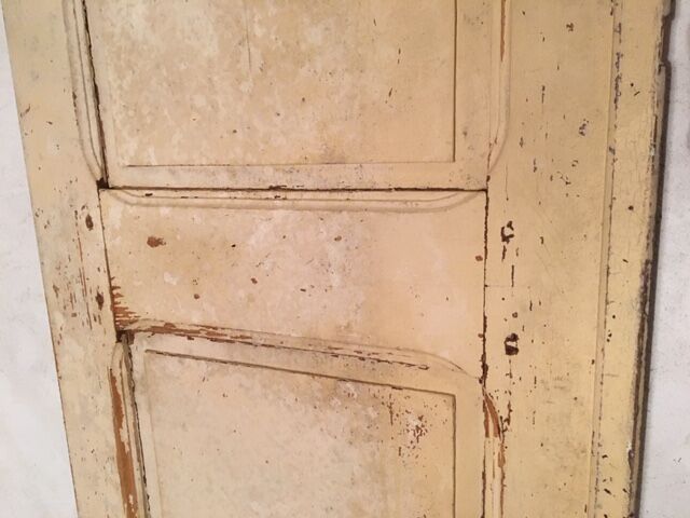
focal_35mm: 29
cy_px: 259
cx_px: 345
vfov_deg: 48.2
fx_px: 578
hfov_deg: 61.7
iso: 200
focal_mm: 4.15
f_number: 2.2
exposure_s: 1/20
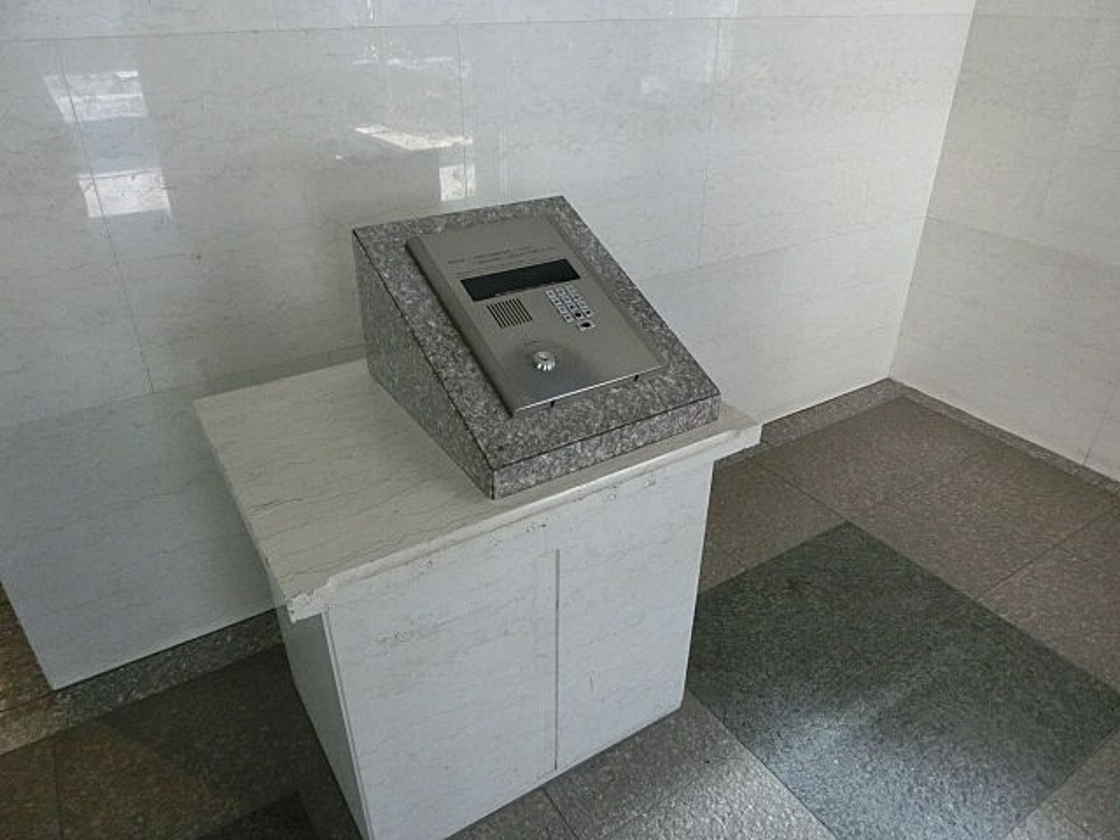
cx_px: 560
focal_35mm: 24
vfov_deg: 56.8
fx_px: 777
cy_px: 420
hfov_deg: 71.6
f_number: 3
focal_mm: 4.24
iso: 800
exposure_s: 1/250
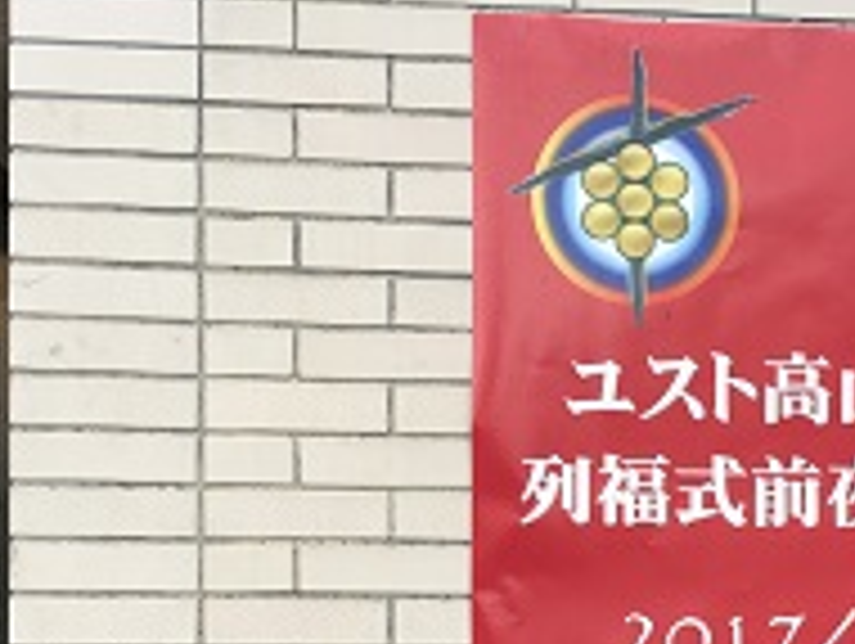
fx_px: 1509
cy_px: 653
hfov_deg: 31.1
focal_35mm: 61
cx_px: 644
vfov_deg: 23.0
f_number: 2.2
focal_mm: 4.15
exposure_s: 1/120
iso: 32
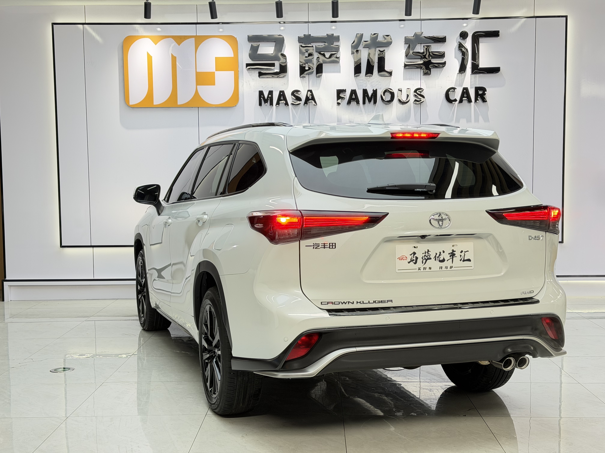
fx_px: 839
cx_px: 302
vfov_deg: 30.3
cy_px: 226
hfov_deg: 39.7
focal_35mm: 48
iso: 100
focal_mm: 6.76
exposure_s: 1/82
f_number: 1.78
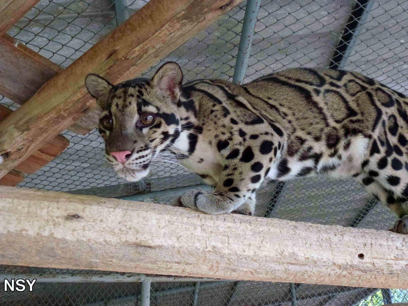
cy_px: 153
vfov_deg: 39.7
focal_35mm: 36
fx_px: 424
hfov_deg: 51.4
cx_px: 204
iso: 400
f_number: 3.7
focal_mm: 6.4
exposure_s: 1/60
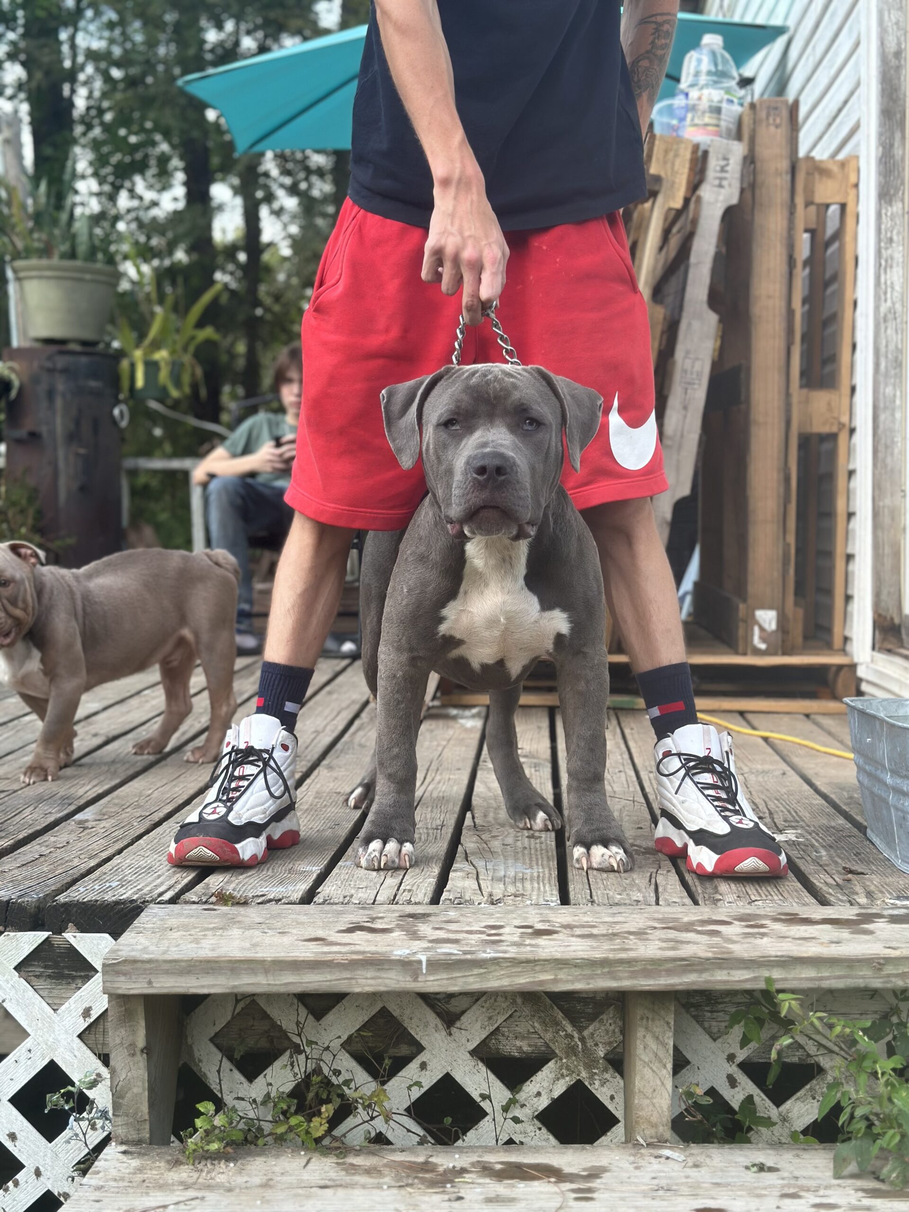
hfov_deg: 30.3
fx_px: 1681
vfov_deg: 39.7
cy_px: 606
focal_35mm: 48
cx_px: 454
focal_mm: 6.86
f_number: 1.78
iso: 80
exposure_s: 1/248
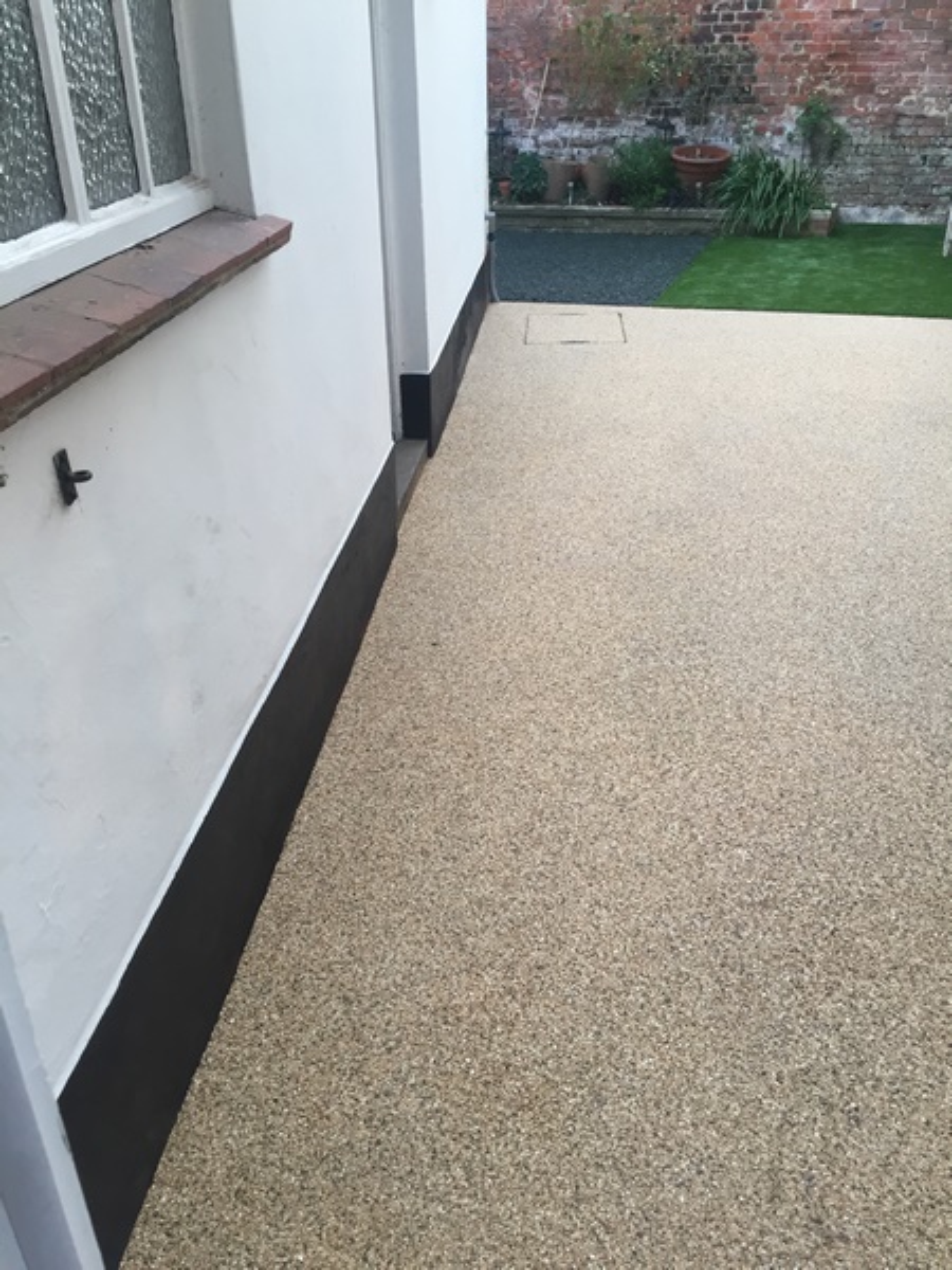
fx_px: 1063
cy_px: 635
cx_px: 476
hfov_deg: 48.2
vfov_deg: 61.7
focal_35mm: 29
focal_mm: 4.15
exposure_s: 1/33
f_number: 2.2
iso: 32
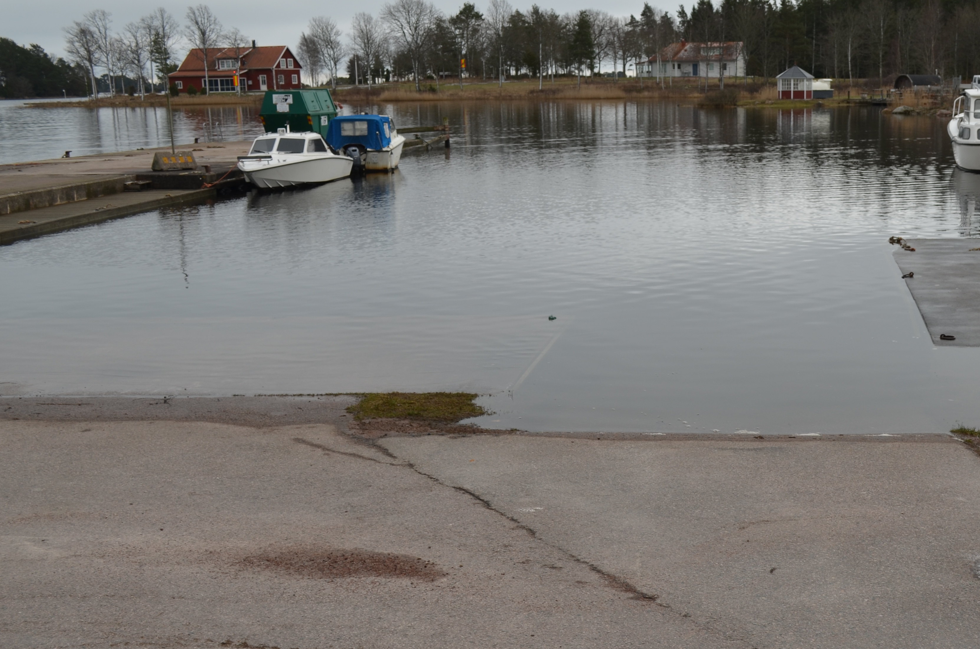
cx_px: 708
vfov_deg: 27.2
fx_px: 1331
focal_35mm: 49
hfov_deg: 39.6
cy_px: 457
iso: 100
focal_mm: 22
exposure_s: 1/160
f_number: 6.3
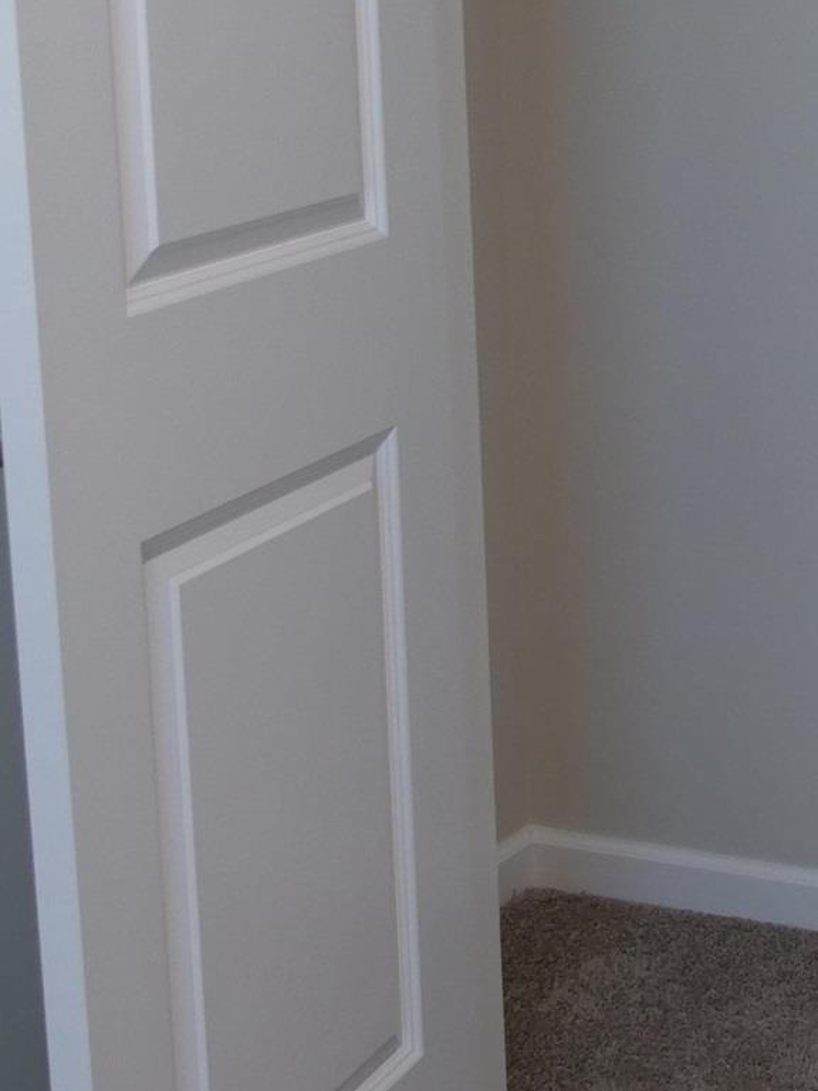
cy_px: 283
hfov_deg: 17.6
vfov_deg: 24.8
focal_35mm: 78
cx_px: 1091
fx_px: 2458
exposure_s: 1/60
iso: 640
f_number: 2.8
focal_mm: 13
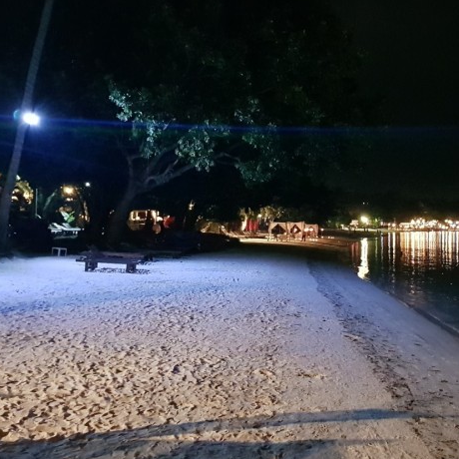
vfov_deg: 41.9
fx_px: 600
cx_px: 373
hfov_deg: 40.0
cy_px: 227
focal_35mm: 40
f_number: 1.7
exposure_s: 1/10
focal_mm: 4.2
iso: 1250
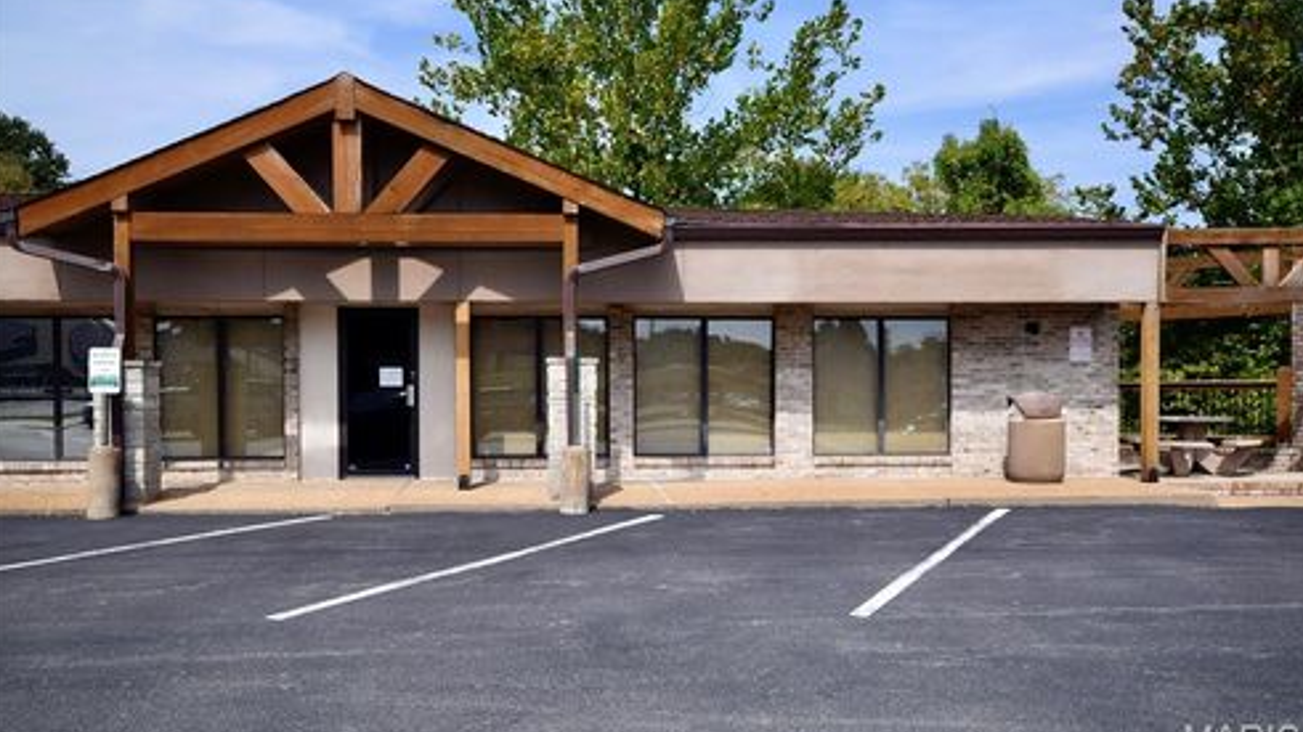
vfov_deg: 36.6
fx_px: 1105
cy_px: 325
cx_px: 650
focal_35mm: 32
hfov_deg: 61.0
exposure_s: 1/320
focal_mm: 20
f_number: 9
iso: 200
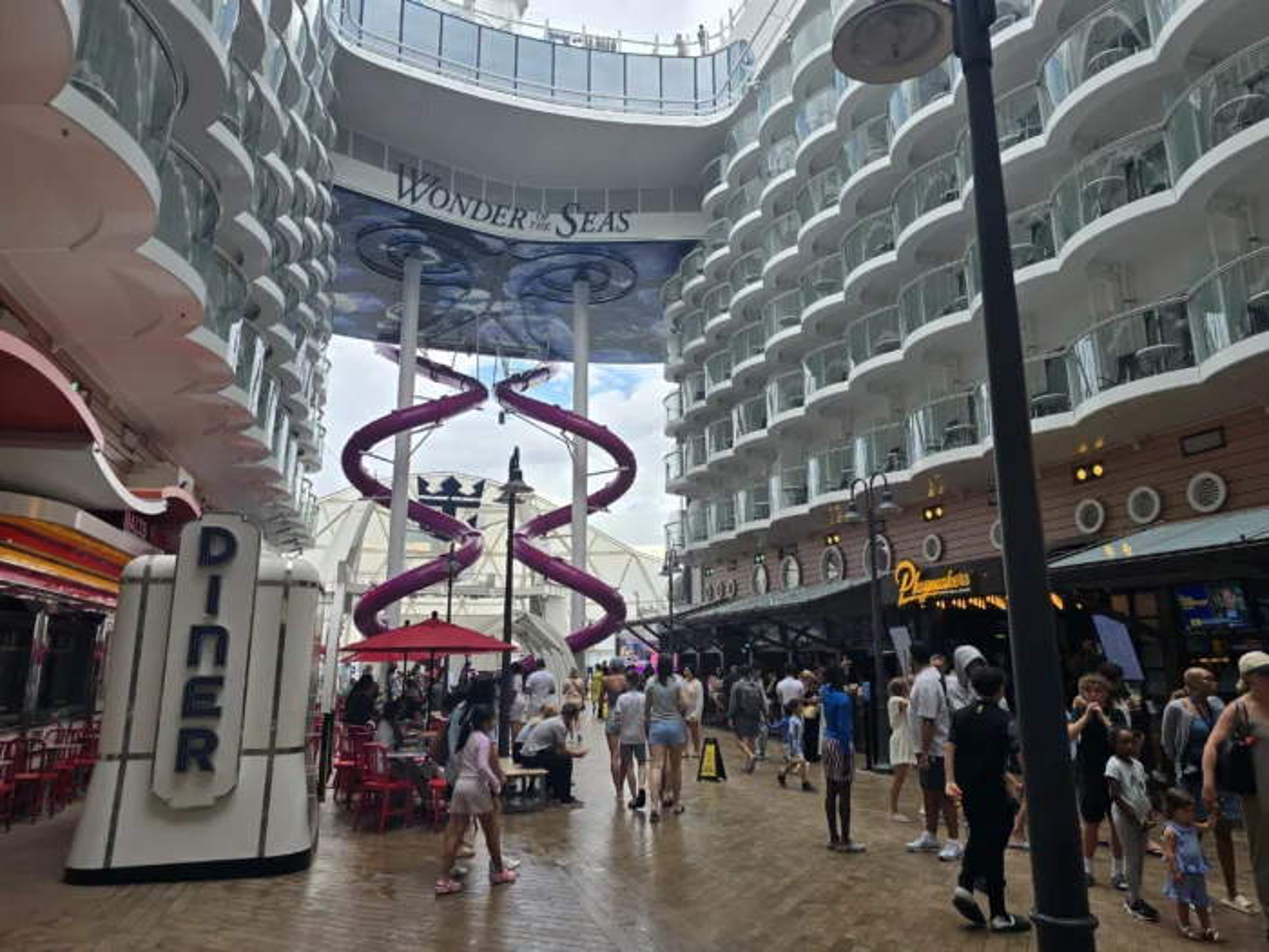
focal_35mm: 23
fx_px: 843
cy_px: 476
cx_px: 634
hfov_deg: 73.9
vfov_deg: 58.9
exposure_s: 1/249
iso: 12
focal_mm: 6.3
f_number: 1.7
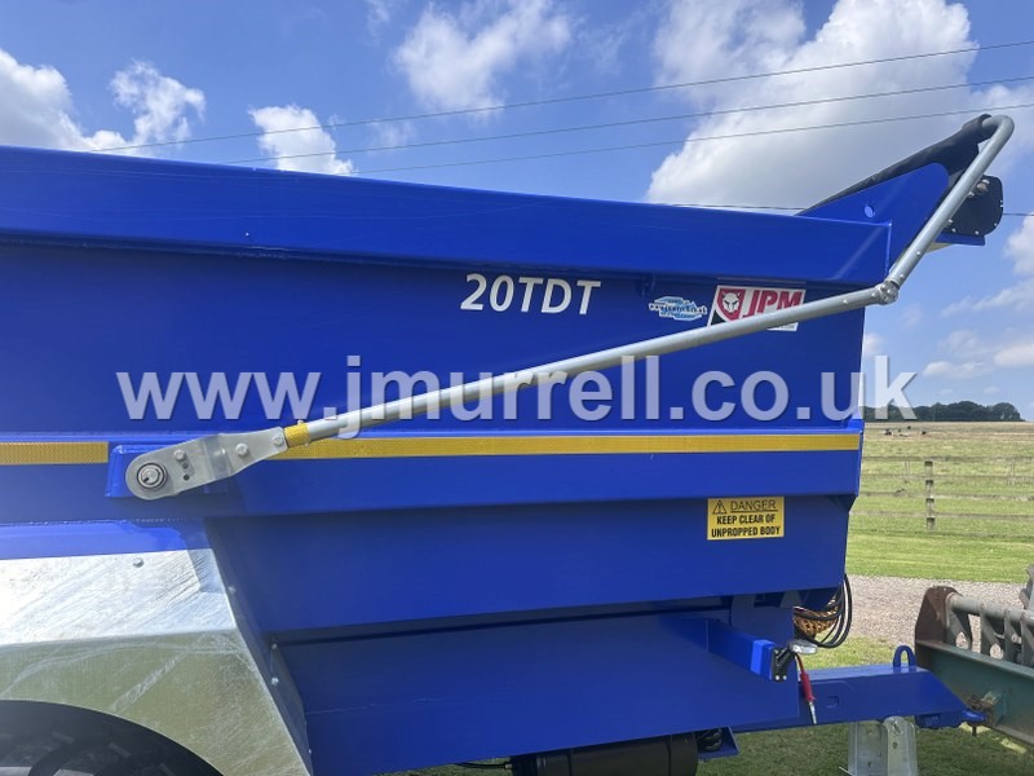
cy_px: 388
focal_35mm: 24
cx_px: 517
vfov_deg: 56.8
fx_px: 717
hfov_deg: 71.6
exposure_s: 1/2732
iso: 80
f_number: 1.78
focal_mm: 6.86
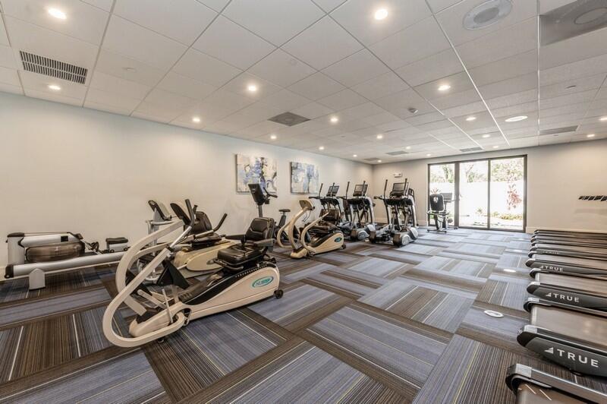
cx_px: 304
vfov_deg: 81.1
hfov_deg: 104.3
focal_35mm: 14
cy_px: 202
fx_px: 236
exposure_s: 1/3
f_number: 8
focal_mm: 14
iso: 100
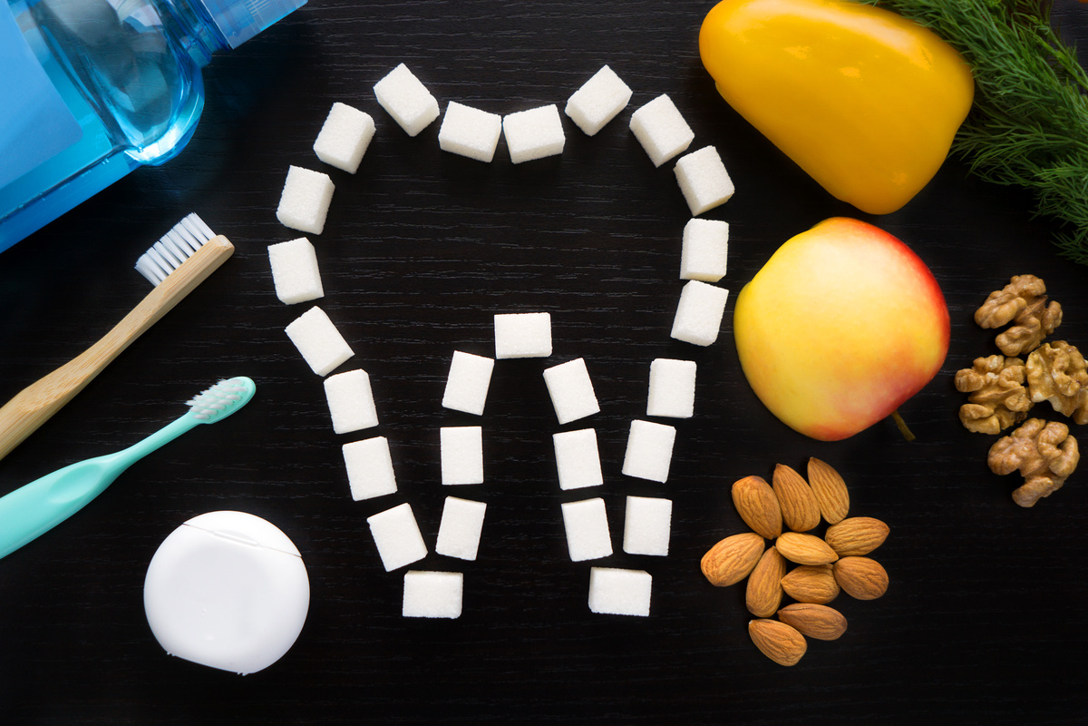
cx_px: 544
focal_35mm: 30
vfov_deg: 43.6
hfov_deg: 61.9
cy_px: 363
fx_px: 907
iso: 250
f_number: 2.8
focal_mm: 20
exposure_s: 1/160
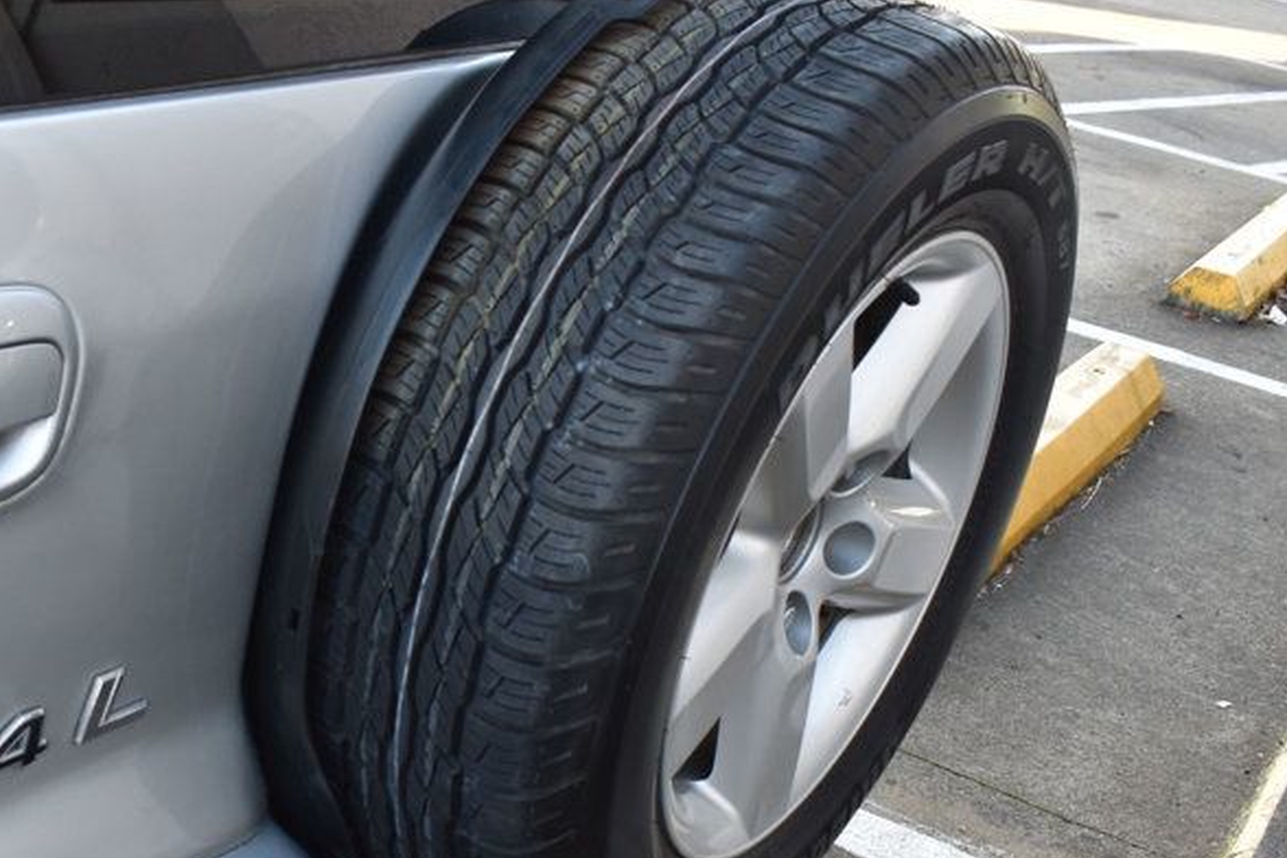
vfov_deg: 24.4
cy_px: 637
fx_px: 1961
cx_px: 344
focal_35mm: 55
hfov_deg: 35.6
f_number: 8
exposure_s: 1/50
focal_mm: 21
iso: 400
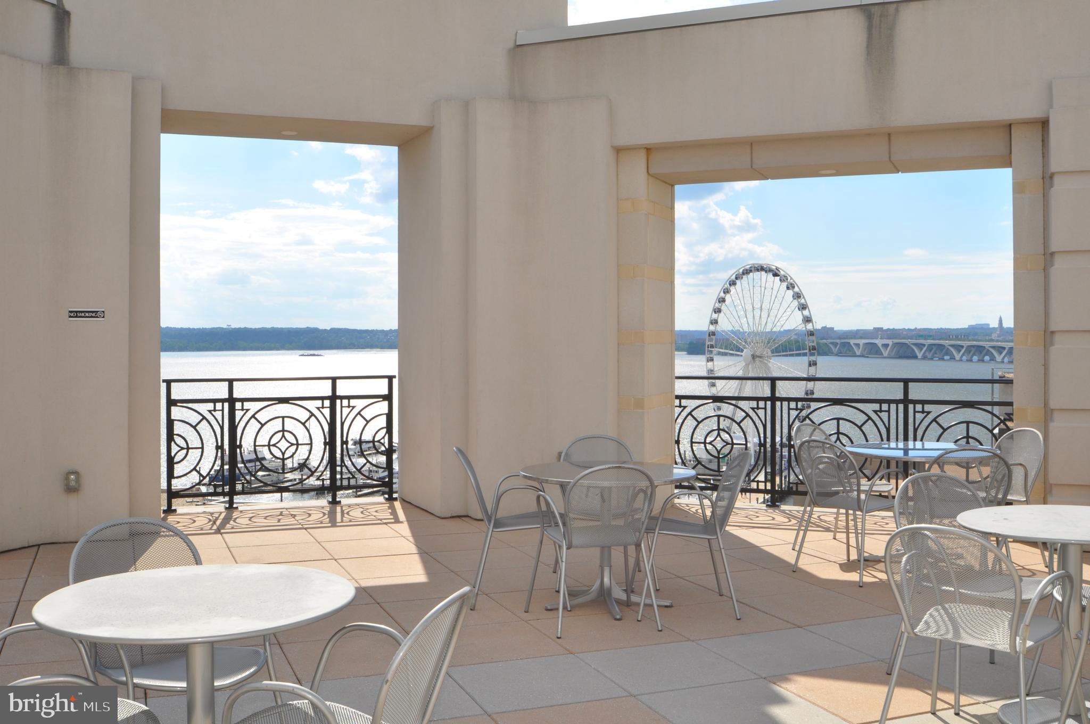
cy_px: 362
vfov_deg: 36.8
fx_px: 1089
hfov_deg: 53.2
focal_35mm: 36
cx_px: 545
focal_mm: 24
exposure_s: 1/200
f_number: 16
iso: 200
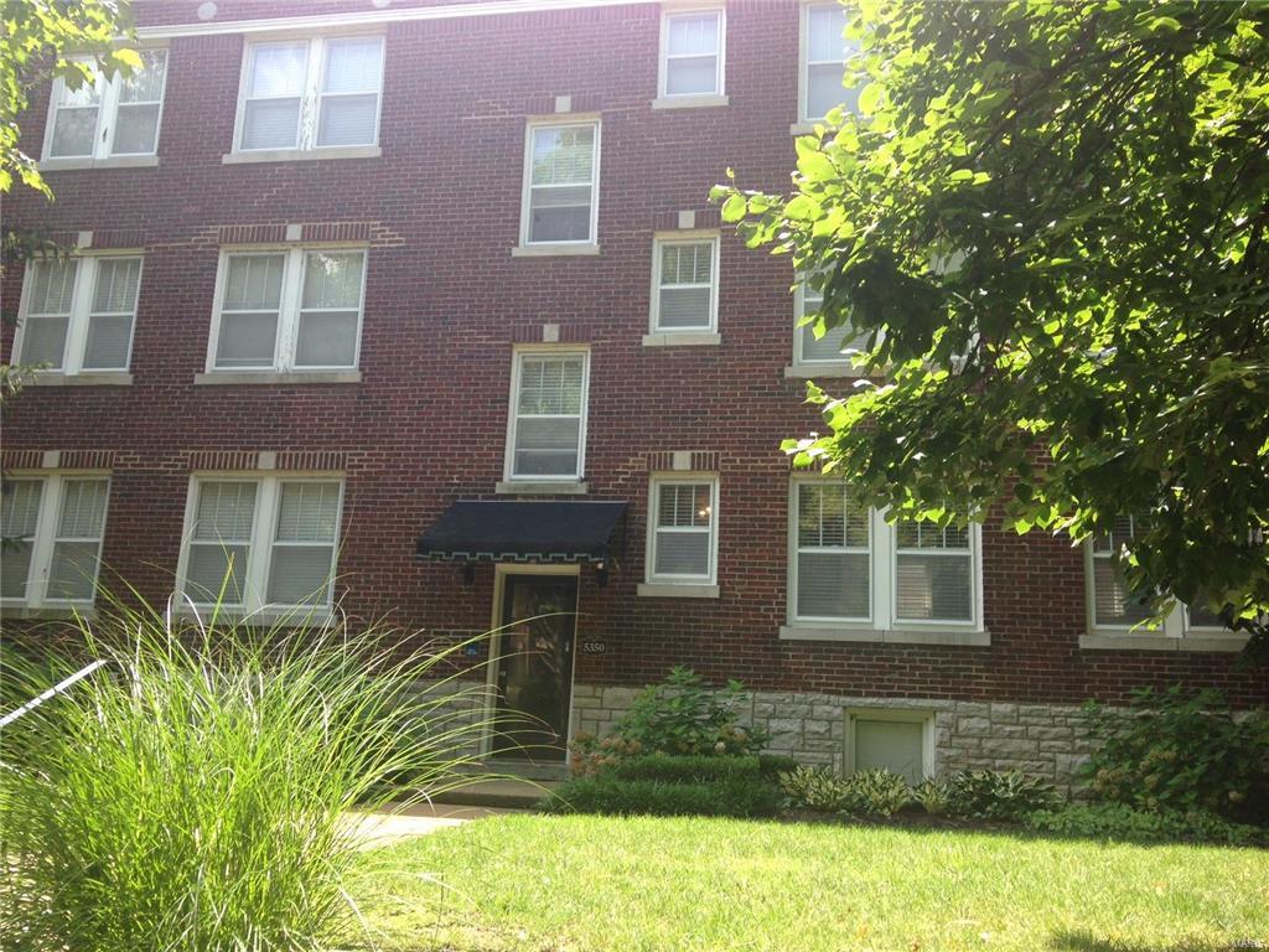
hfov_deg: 55.4
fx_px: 1210
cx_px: 634
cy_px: 476
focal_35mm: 33
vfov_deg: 42.9
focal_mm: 4.12
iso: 50
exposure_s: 1/304
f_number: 2.4
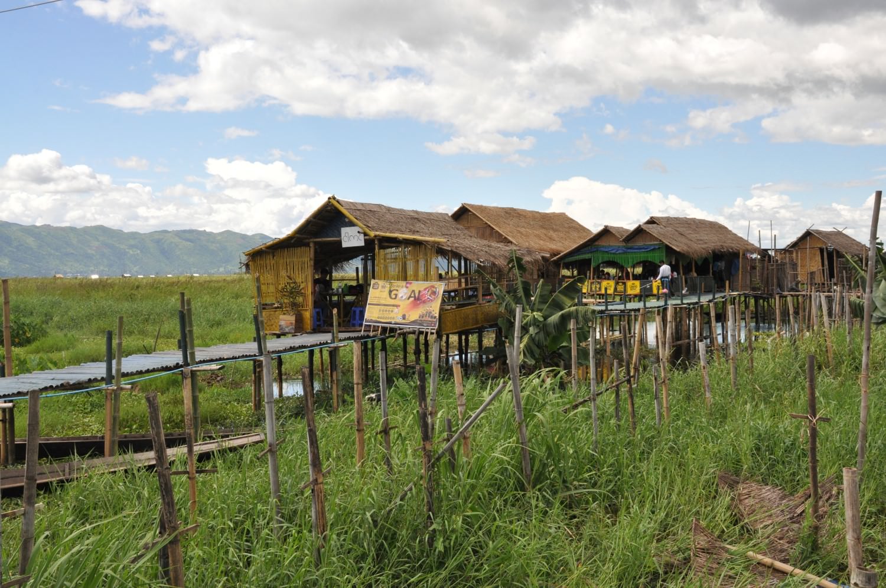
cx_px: 443
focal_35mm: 39
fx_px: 959
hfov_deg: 49.6
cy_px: 294
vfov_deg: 34.1
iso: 800
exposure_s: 1/500
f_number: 11
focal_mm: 26
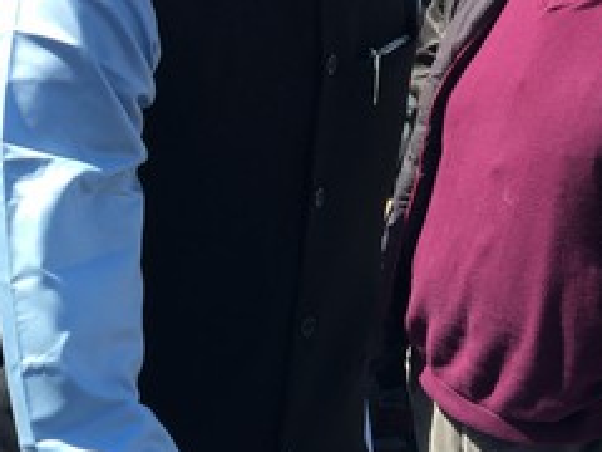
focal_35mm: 81
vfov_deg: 17.5
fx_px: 1409
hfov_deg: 23.9
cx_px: 156
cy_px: -55
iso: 32
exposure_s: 1/719
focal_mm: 4.15
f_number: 2.2
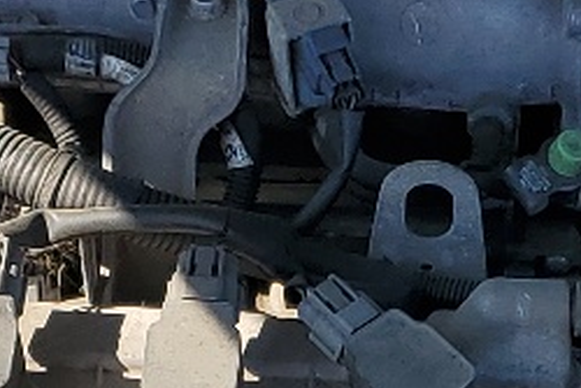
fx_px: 2794
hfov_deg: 11.9
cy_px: 671
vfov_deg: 7.7
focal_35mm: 173
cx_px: 311
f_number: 1.5
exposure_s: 1/1111
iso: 50
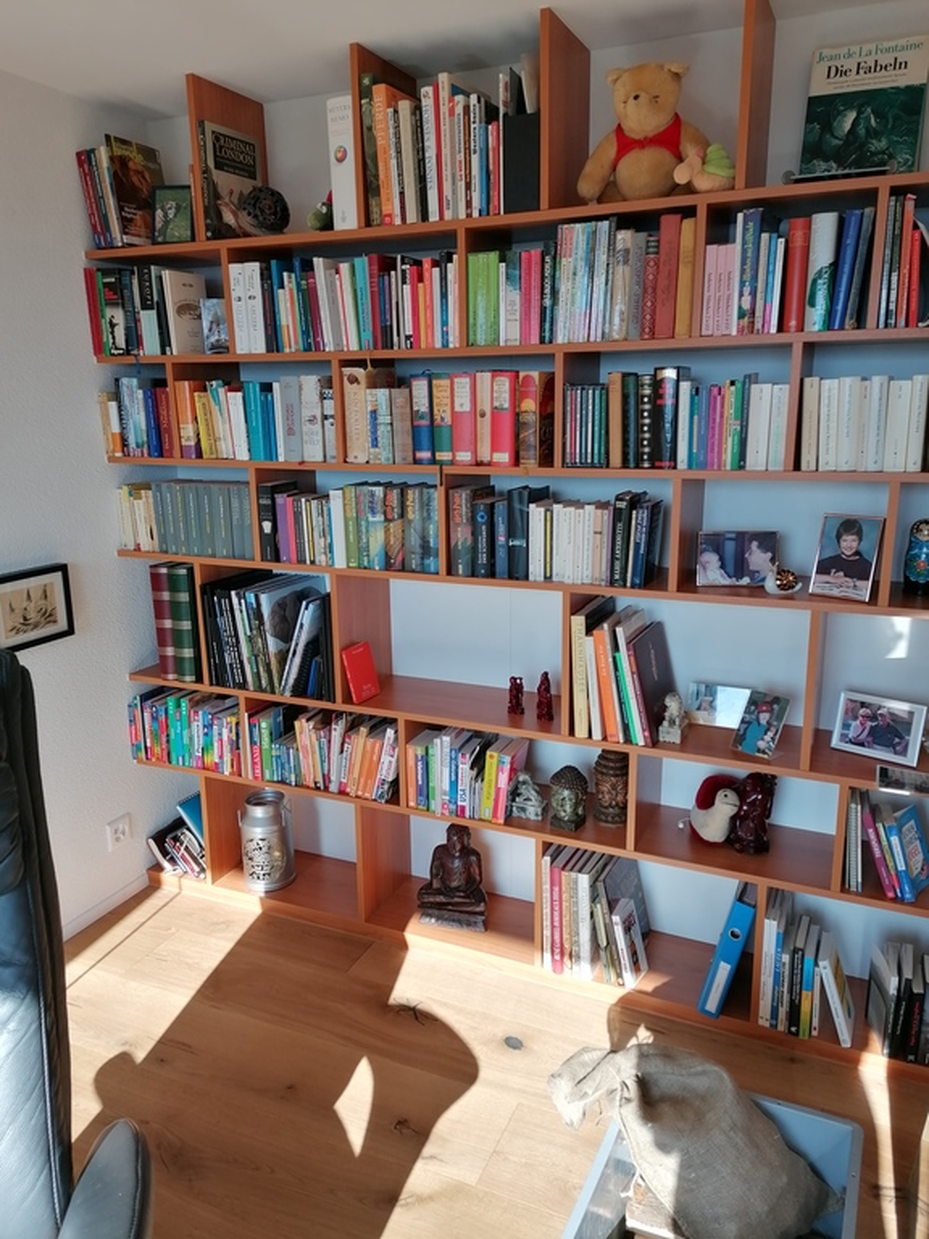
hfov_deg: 51.4
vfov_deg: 65.3
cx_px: 464
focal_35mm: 27
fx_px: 966
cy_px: 620
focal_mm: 4.75
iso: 50
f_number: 1.8
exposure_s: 1/246
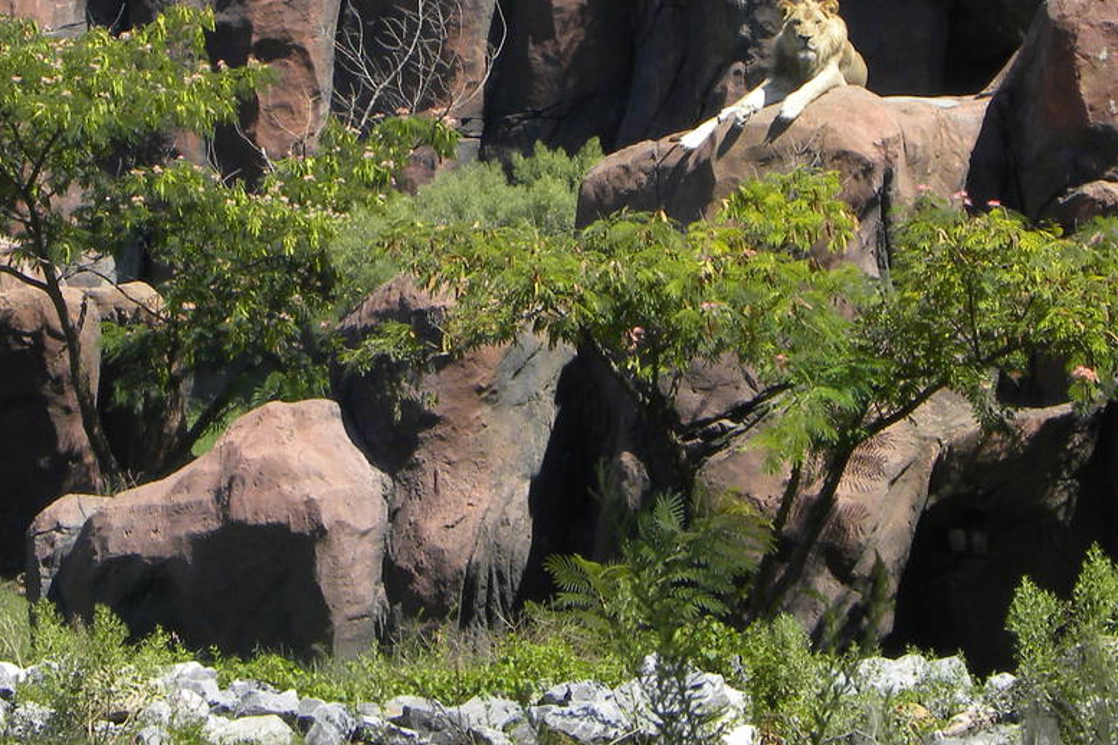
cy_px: 46
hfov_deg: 5.2
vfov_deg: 3.5
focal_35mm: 394
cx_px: 447
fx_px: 12235
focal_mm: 32.7
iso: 64
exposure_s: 1/207
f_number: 5.6
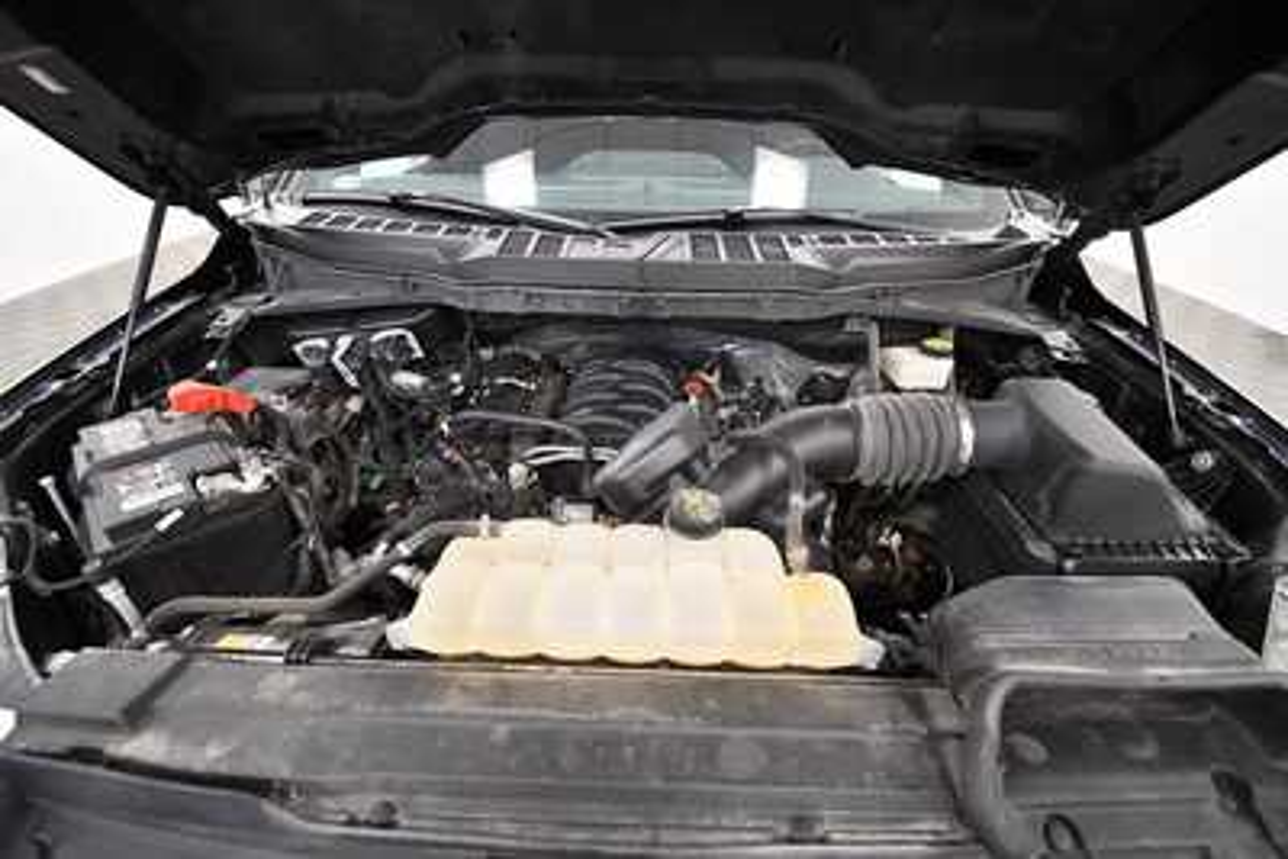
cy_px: 430
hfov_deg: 100.4
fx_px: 537
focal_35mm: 15
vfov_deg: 77.4
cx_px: 644
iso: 2000
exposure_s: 1/125
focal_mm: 10
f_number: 4.5
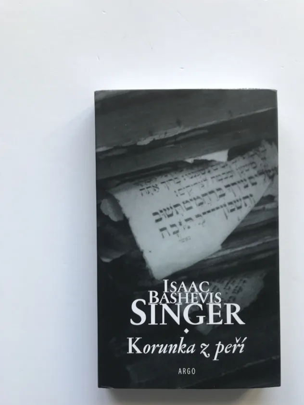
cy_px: 245
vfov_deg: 53.5
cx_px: 181
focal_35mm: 34
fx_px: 398
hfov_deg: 41.6
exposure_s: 1/50
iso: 25
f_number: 1.8
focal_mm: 3.99
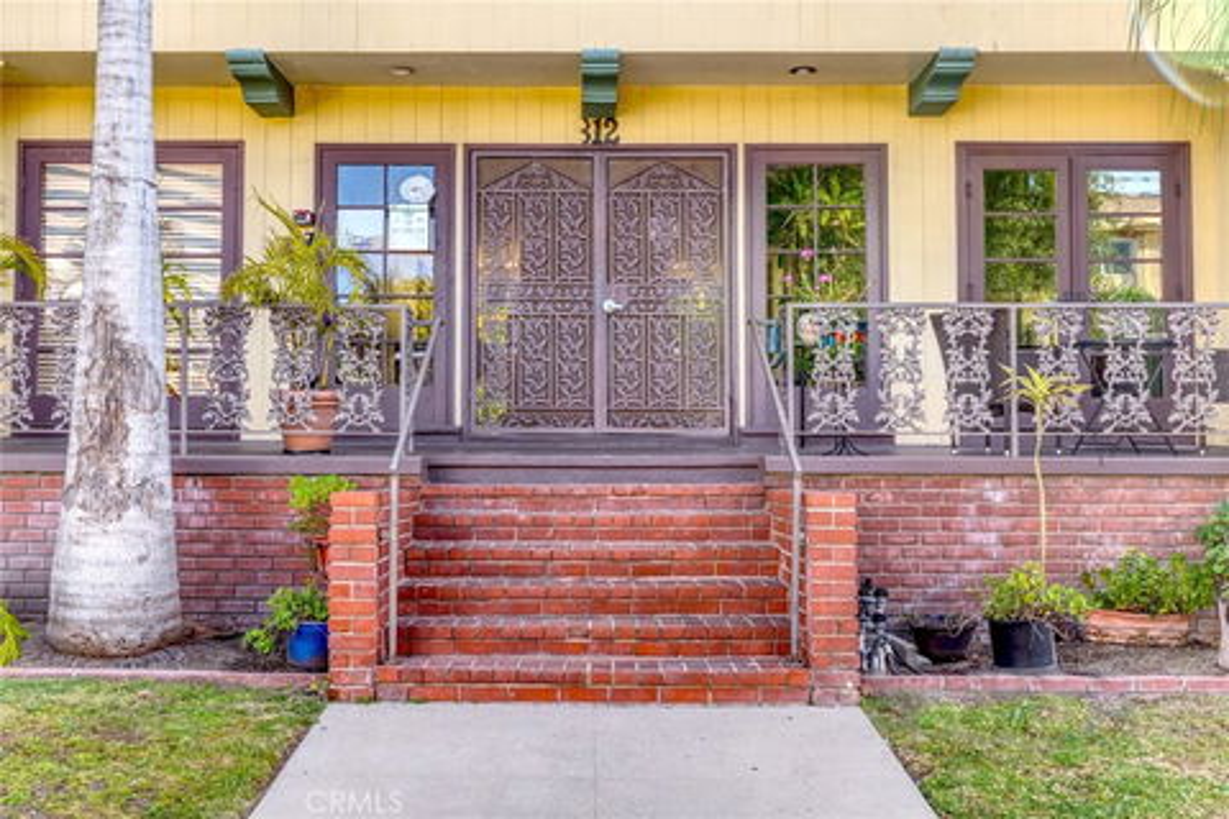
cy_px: 410
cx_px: 614
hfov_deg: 65.5
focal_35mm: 28
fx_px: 956
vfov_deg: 46.4
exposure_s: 1/200
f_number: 5.6
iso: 800
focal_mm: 28
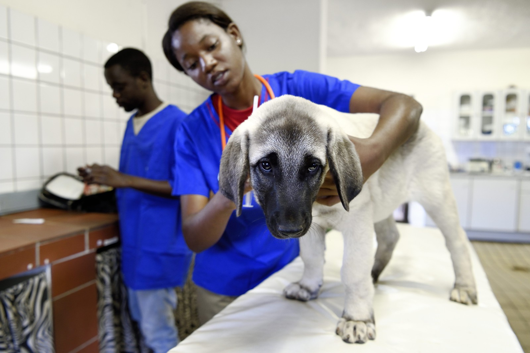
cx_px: 265
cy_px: 176
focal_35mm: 27
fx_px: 397
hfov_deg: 67.4
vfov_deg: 47.9
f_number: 3.5
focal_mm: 27
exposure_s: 1/50
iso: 1250
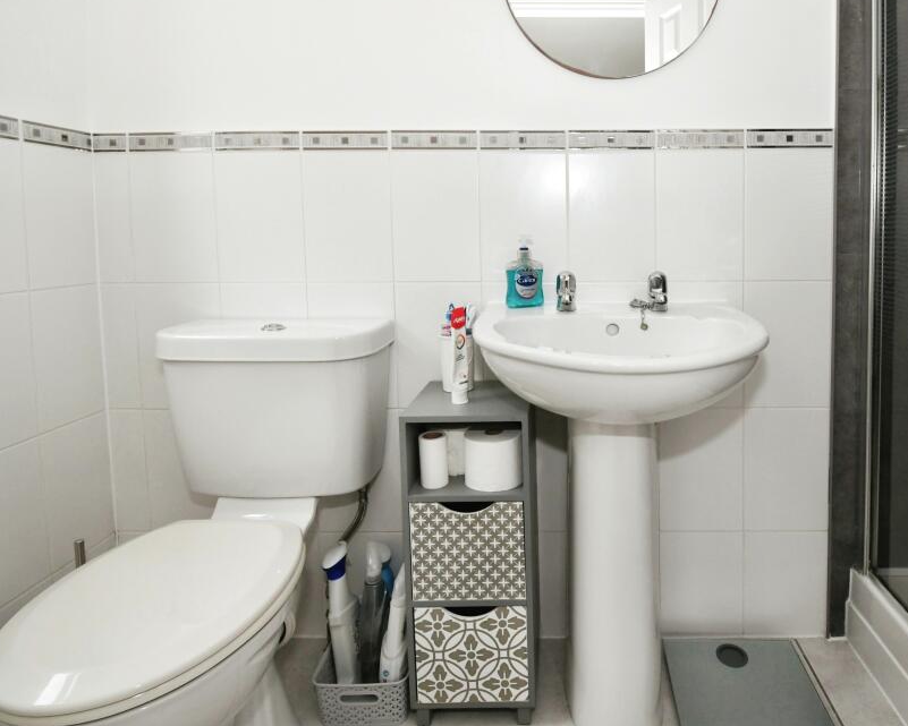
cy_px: 353
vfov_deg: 73.8
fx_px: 484
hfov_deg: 84.8
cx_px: 562
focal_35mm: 18
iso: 800
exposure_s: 1/60
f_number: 7.1
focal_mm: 10
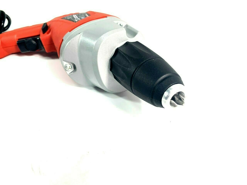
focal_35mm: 26
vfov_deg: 53.1
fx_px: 186
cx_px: 124
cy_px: 92
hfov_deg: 67.3
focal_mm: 4.25
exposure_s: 1/100
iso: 32
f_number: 1.8
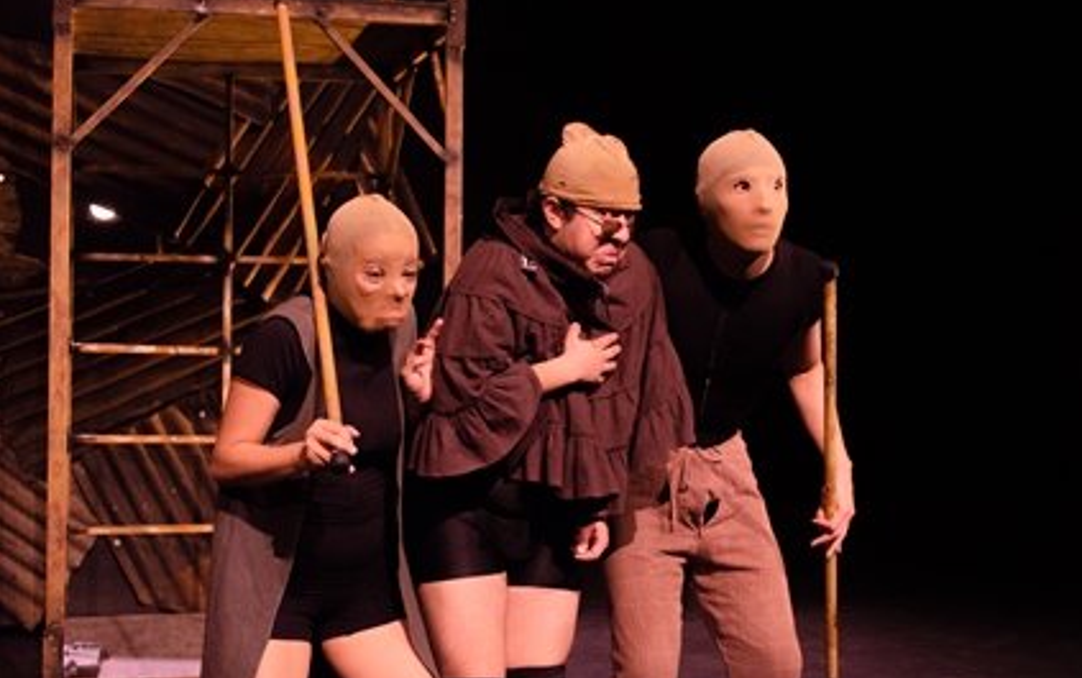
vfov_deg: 23.0
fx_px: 1668
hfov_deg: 35.9
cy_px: 308
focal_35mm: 57
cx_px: 527
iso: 1000
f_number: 5
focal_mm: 35
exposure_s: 1/20
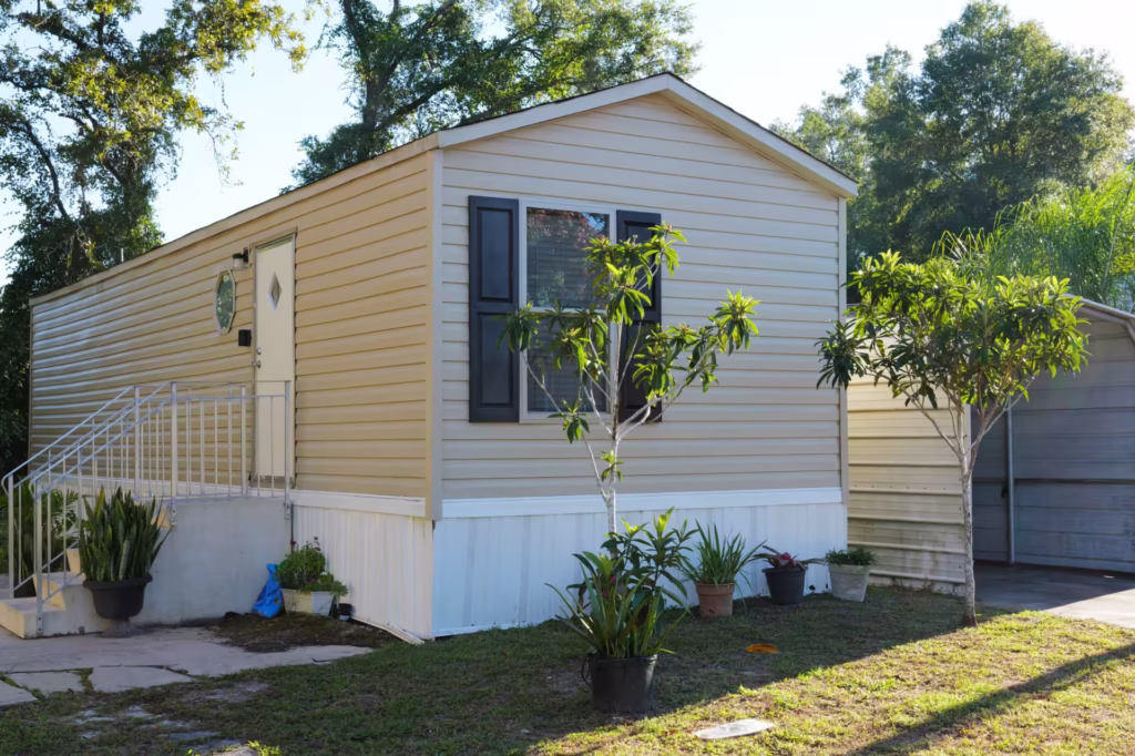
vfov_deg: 31.2
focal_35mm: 43
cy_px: 378
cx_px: 568
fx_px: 1355
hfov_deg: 45.4
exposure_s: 1/80
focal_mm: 43
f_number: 16
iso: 500
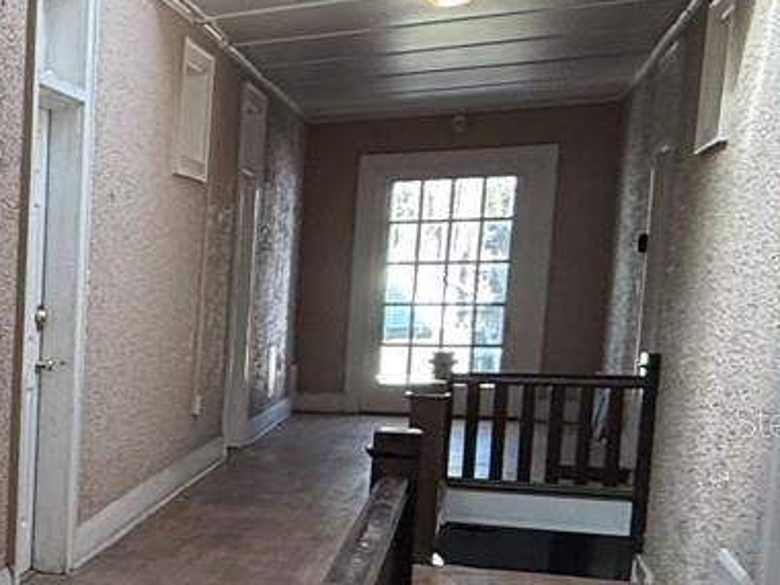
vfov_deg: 24.6
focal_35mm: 59
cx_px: -714
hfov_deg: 20.1
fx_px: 1329
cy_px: 421
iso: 125
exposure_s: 1/99
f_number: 2.2
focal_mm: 2.22
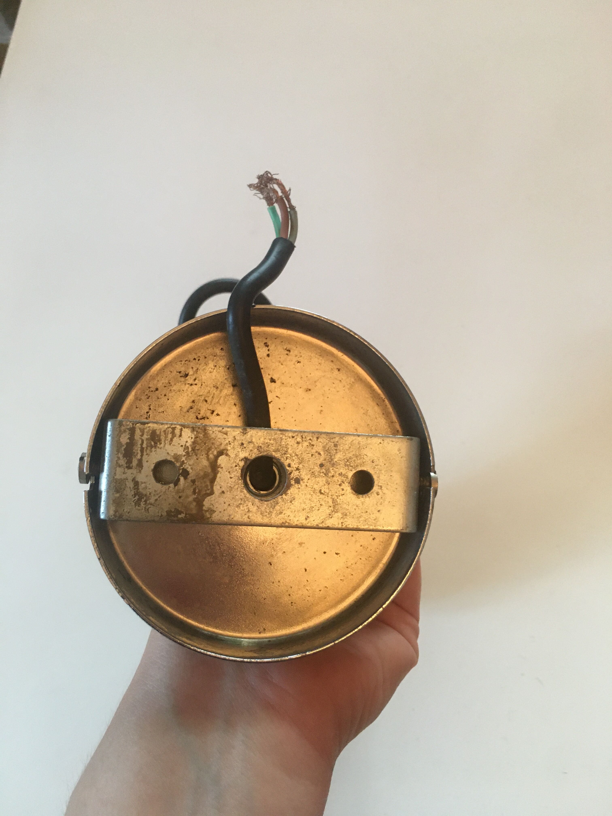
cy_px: 408
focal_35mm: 29
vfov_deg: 61.7
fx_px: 684
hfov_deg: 48.2
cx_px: 306
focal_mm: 4.15
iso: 200
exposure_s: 1/33
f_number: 2.2
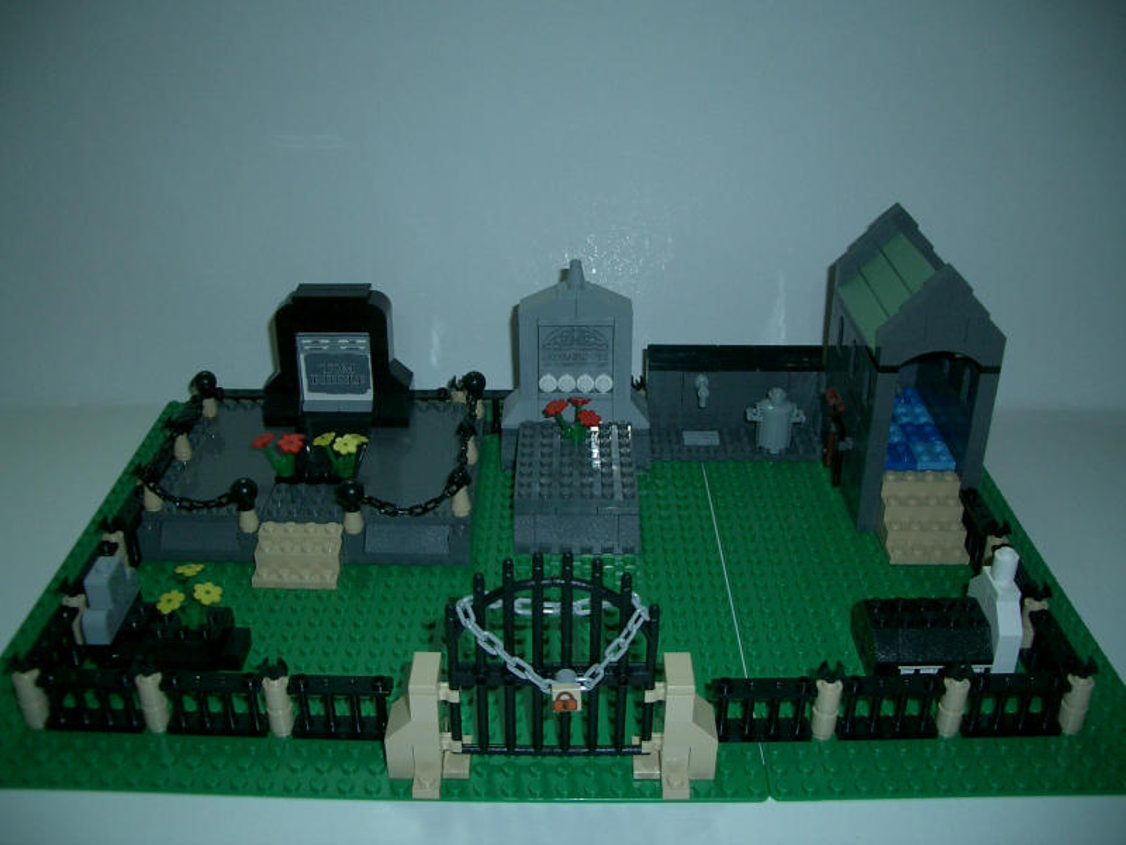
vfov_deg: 40.7
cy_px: 422
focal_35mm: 35
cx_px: 563
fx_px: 1138
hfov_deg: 52.6
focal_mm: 5.8
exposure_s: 1/40
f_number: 2.6
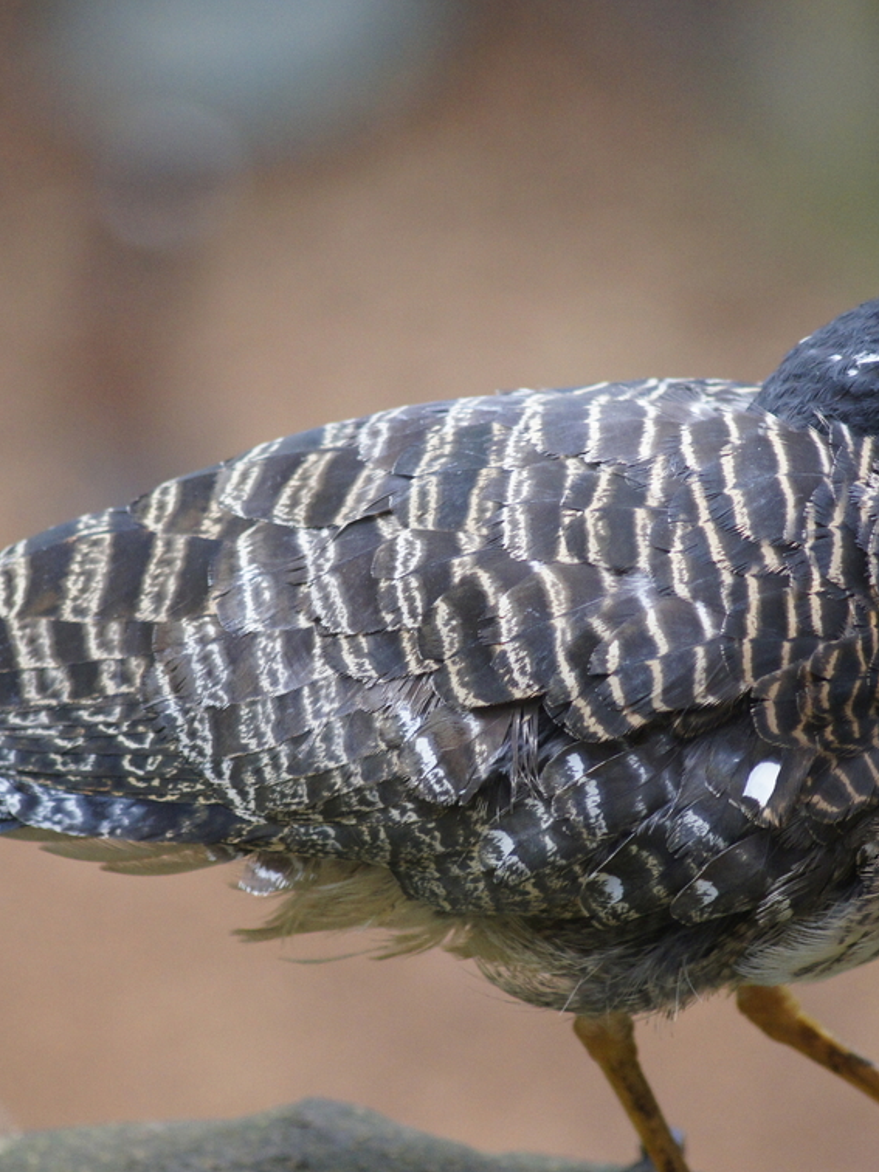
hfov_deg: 4.6
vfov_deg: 6.1
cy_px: 586
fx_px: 11037
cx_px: 496
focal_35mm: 326
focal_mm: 150
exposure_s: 1/80
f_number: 4.5
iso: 1600
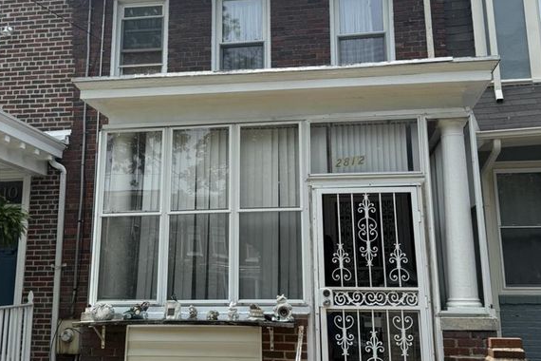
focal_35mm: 26
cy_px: 180
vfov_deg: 49.6
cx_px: 270
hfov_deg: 69.4
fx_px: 391
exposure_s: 1/4673
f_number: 1.78
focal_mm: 6.76
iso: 100
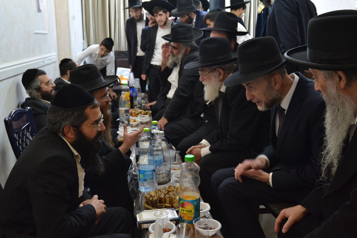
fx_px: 357
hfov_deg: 53.1
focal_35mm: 36
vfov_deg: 36.9
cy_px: 119
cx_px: 178
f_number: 4.5
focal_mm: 24
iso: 800
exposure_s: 1/50
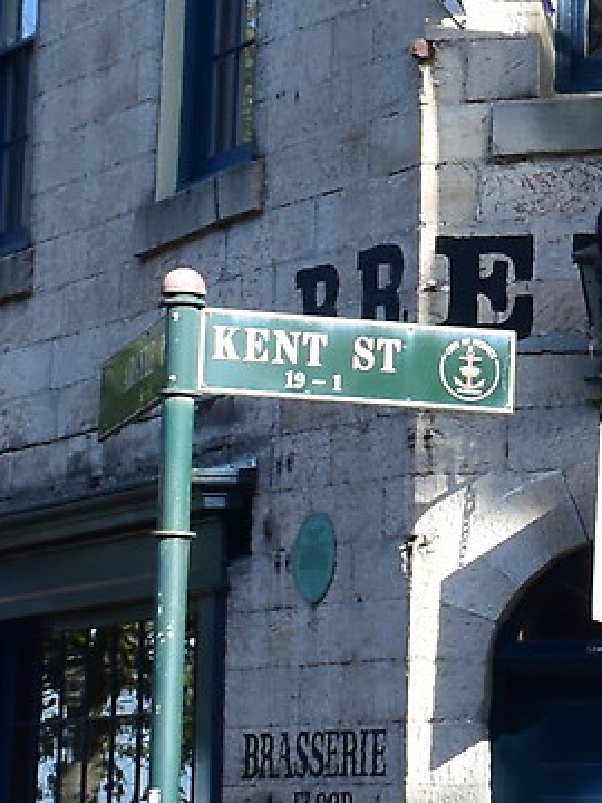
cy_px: -56
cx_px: 1084
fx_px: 4011
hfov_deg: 8.3
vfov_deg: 11.3
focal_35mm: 173
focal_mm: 10
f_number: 4.5
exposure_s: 1/400
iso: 160
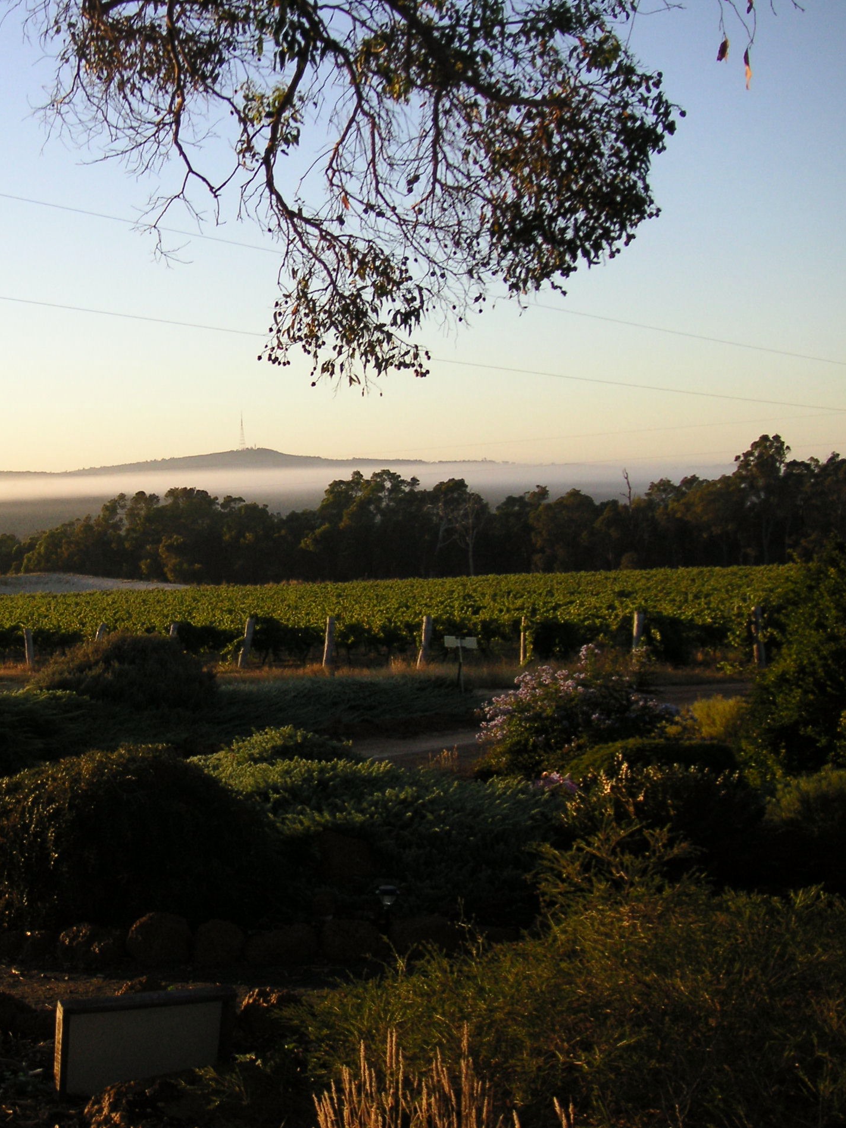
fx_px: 1629
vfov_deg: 38.2
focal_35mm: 50
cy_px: 560
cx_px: 161
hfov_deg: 28.5
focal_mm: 6.1
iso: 50
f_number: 2.8
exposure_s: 1/350
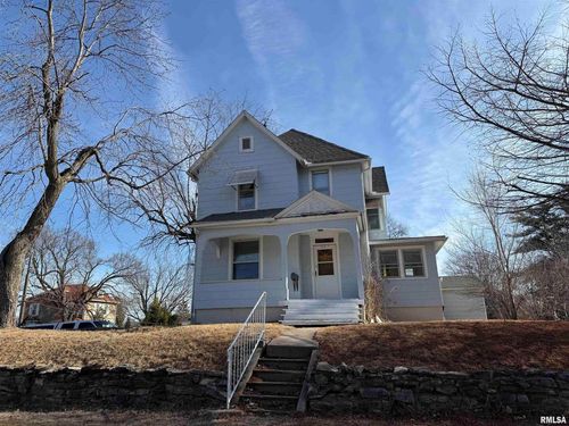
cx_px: 284
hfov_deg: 71.6
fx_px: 394
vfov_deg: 56.8
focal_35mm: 24
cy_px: 213
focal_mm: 6.76
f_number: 1.78
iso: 80
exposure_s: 1/4673
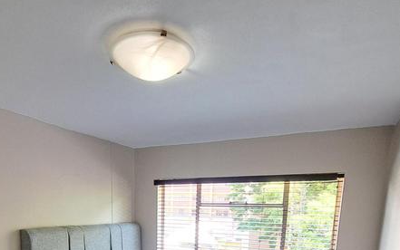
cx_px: 167
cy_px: 264
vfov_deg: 41.1
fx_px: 273
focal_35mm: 25
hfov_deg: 72.0
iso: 125
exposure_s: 1/50
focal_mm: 1.74
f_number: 2.2
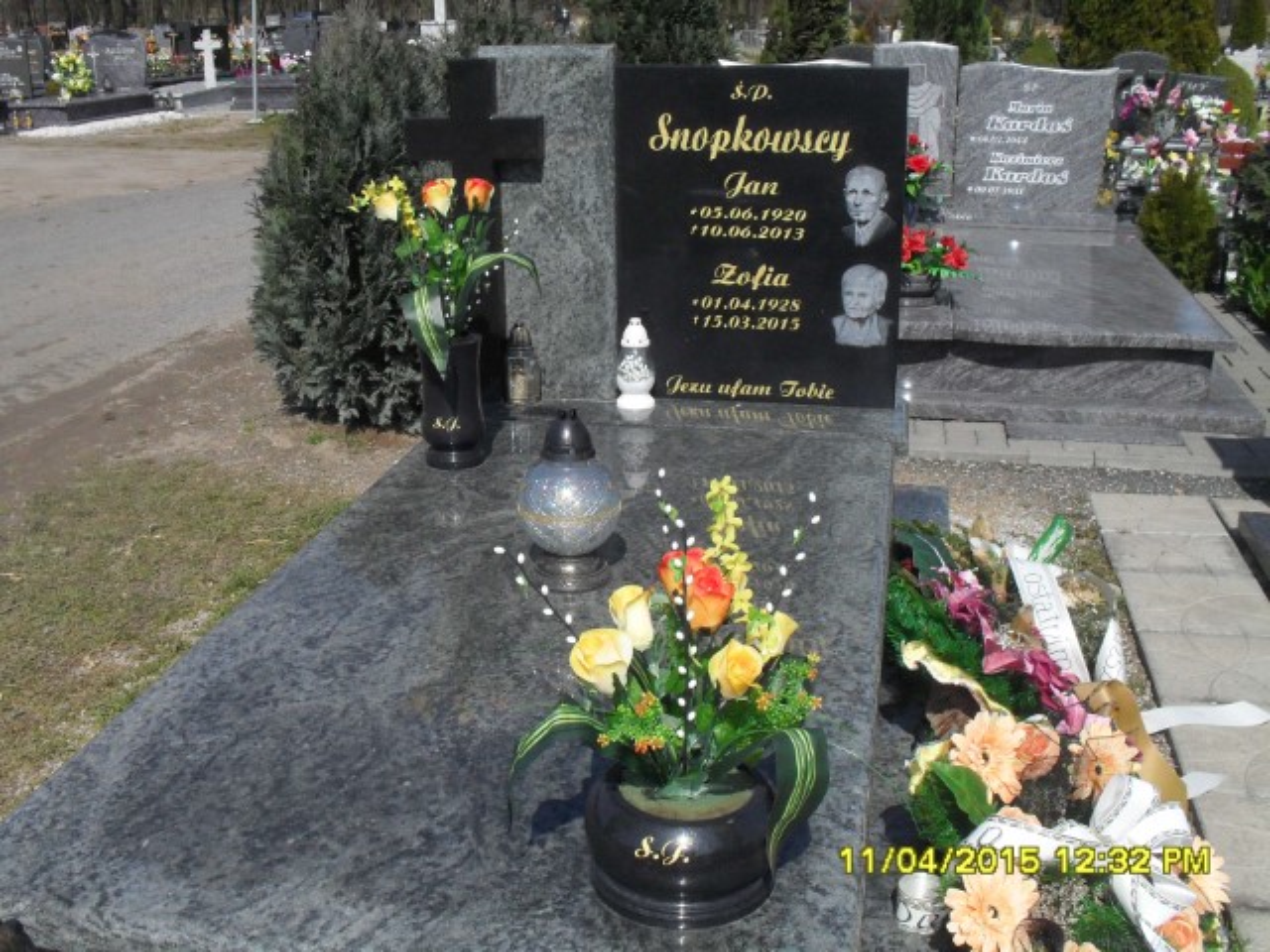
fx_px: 1284
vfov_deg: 40.7
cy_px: 476
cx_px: 635
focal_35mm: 35
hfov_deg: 52.6
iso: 200
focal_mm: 6.3
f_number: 8.4
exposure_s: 1/750
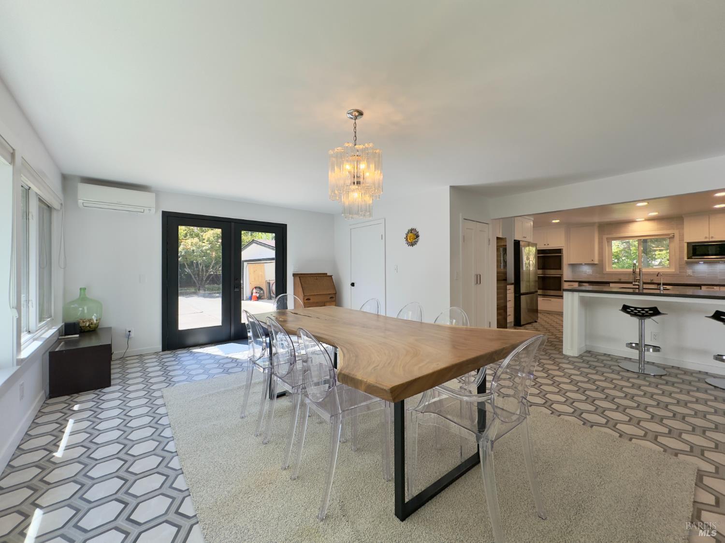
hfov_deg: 102.1
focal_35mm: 14
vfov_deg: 85.6
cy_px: 272
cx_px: 362
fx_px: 293
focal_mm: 2.22
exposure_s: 1/147
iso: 40
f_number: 2.2
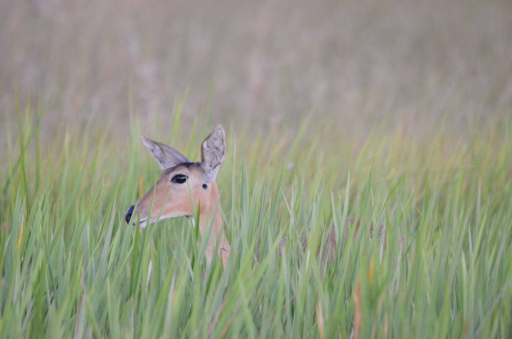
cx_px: 256
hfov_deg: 3.4
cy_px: 170
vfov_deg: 2.3
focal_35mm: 600
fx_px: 8516
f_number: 6.3
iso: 2500
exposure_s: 1/125
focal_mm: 400
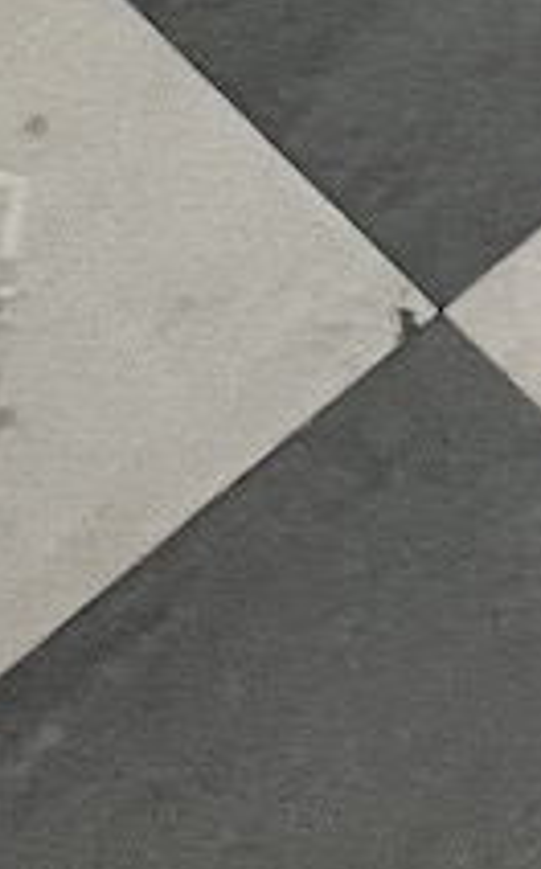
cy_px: -1824
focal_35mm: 104
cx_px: 377
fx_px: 2460
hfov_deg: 12.5
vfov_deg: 11.0
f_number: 1.8
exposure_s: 1/99
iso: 200
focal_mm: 1.57
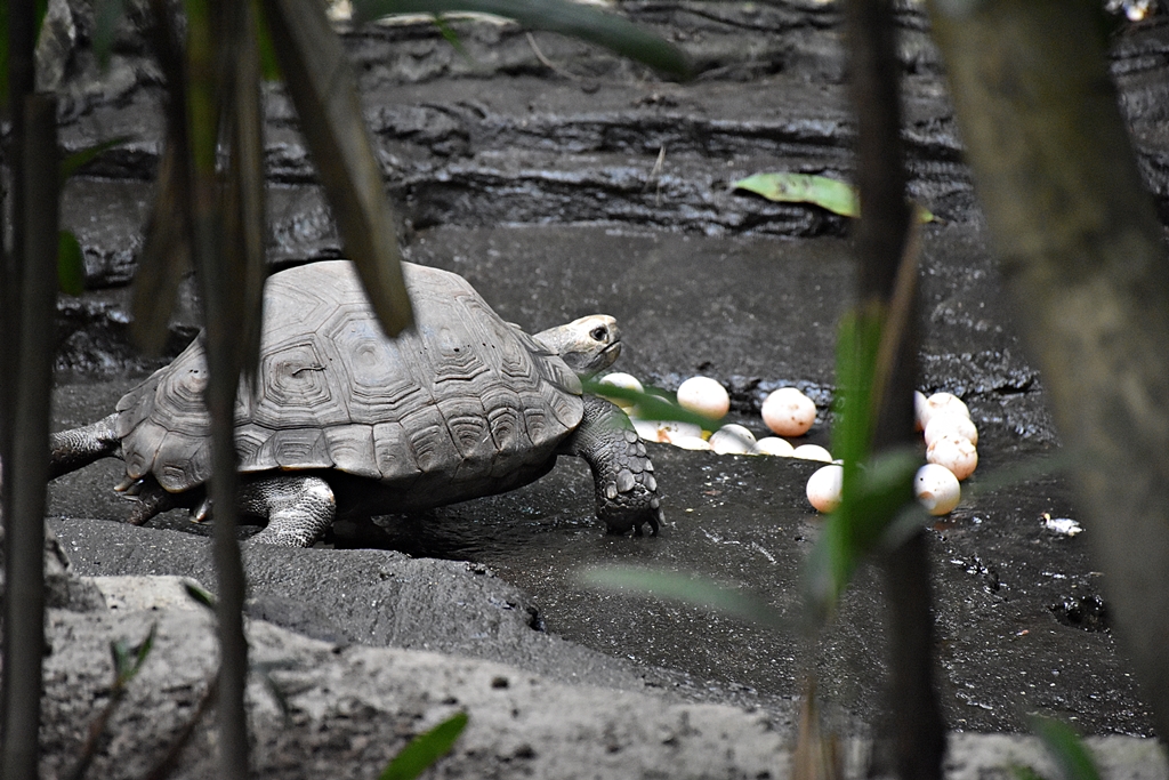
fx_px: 6820
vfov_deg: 6.5
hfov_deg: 9.8
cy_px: 390
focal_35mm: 210
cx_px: 584
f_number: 5.6
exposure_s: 1/125
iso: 4500
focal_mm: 140
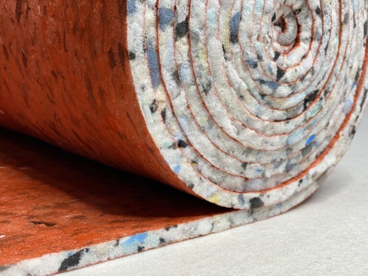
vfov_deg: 28.0
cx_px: 184
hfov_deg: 36.8
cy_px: 138
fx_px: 553
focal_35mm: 52
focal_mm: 6
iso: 100
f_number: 2
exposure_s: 1/100
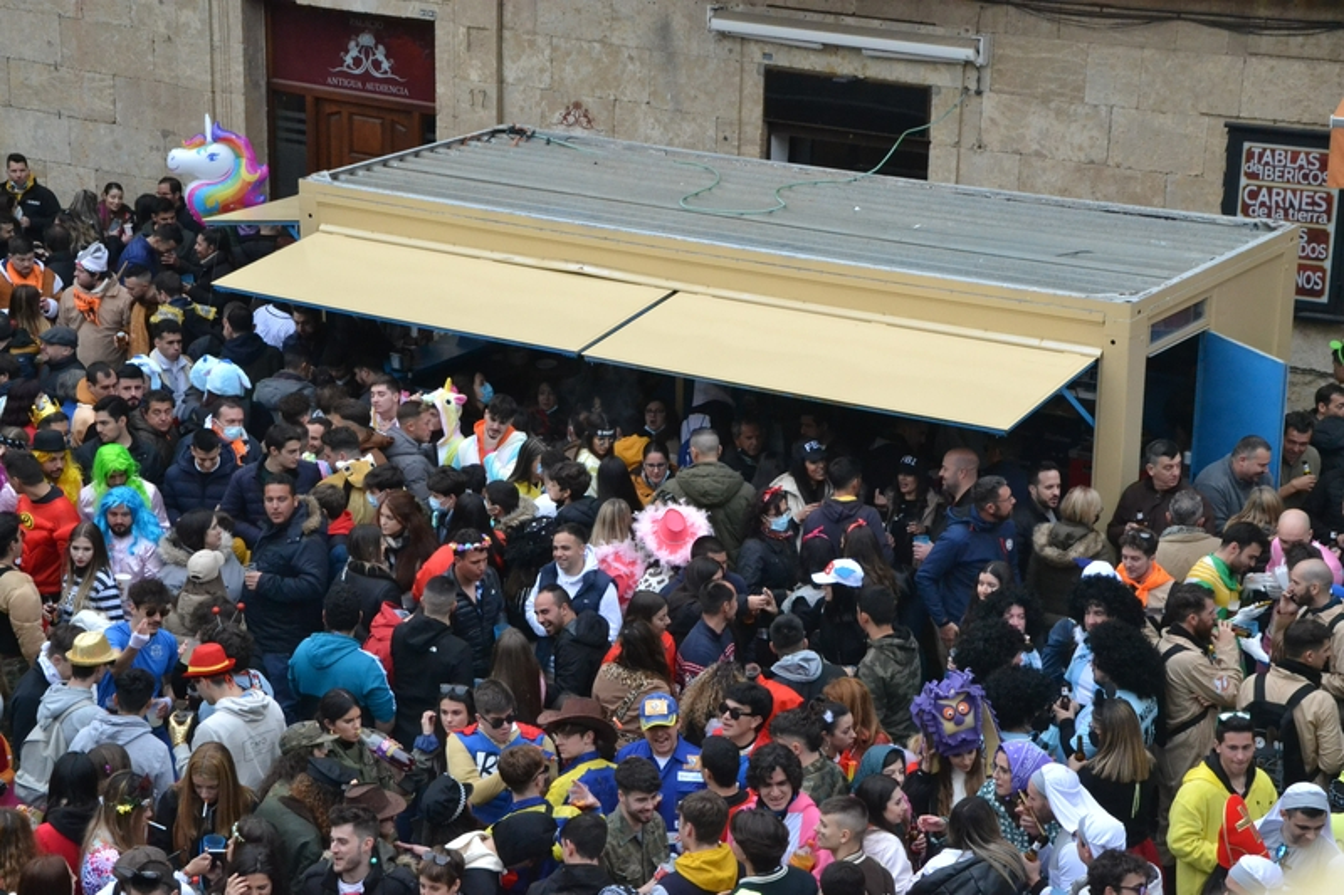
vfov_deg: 17.5
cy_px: 448
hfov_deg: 26.0
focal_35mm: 78
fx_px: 2911
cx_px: 672
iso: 3200
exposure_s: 1/640
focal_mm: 52
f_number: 13
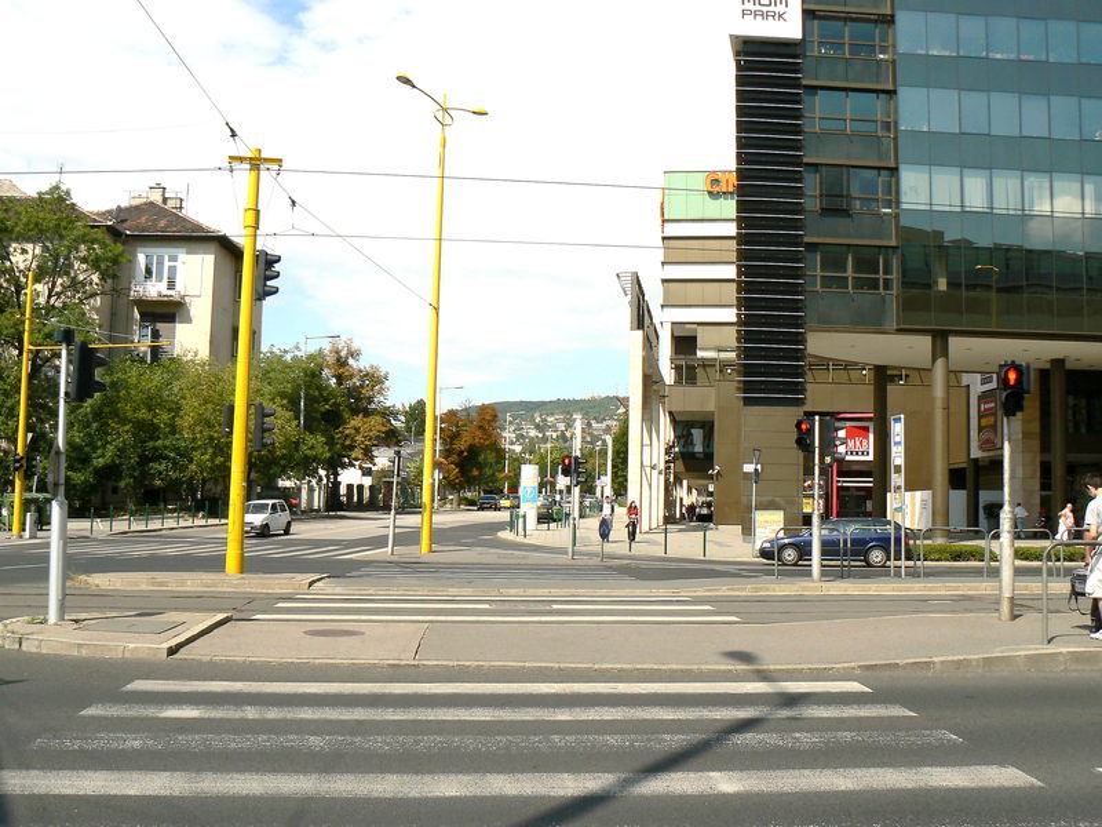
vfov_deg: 39.7
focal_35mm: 36
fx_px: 1146
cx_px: 551
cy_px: 414
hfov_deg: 51.4
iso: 80
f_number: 7.1
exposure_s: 1/500
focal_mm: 6
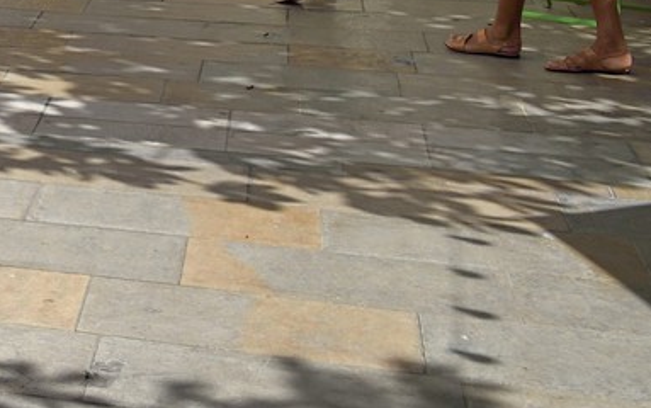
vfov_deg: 11.7
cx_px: -643
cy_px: -372
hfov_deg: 16.0
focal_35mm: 102
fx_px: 1811
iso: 200
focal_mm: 24
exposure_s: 1/320
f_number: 13
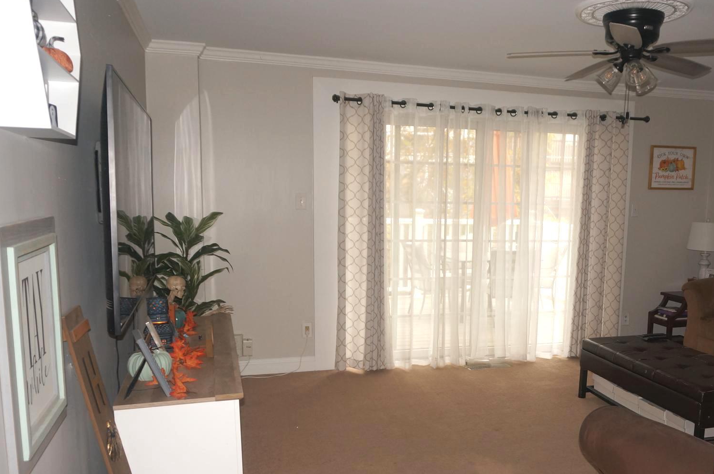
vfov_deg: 39.6
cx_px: 428
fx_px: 654
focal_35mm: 33
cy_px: 297
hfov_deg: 56.8
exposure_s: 1/160
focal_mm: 16
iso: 400
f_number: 4
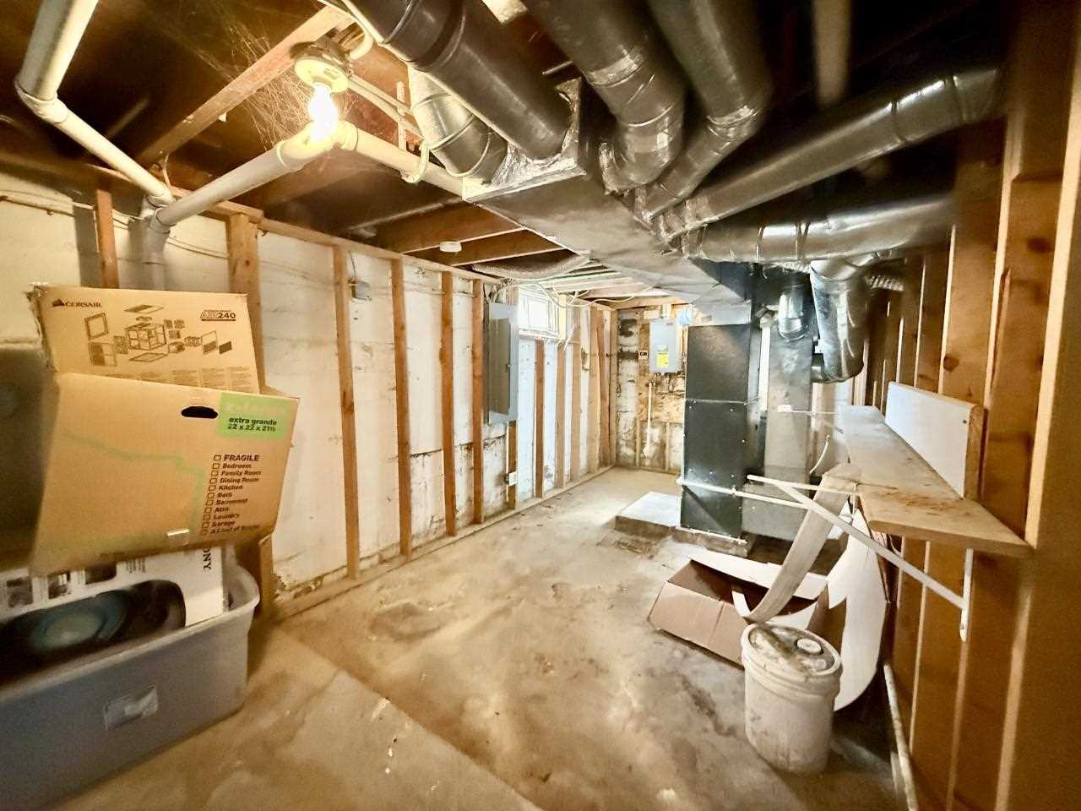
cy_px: 406
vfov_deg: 85.7
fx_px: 437
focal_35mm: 14
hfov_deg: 102.1
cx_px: 540
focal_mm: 2.22
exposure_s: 1/40
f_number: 2.2
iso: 1250
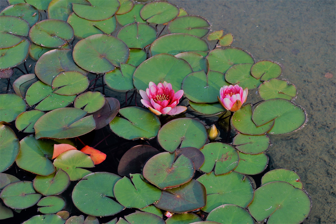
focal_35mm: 120
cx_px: 168
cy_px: 112
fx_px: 1119
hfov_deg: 17.1
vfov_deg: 11.4
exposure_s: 1/80
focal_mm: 80
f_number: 8
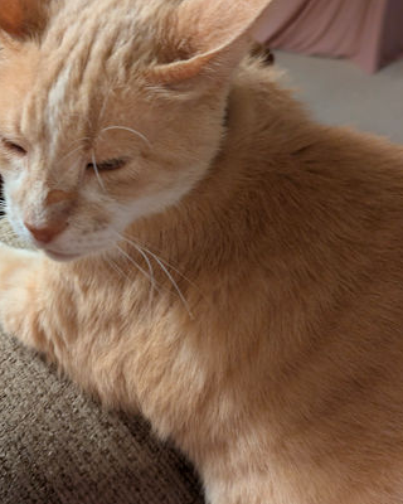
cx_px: 149
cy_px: 231
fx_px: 581
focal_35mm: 39
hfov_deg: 38.0
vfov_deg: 46.8
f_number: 1.89
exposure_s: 1/24
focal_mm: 5.43
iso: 311
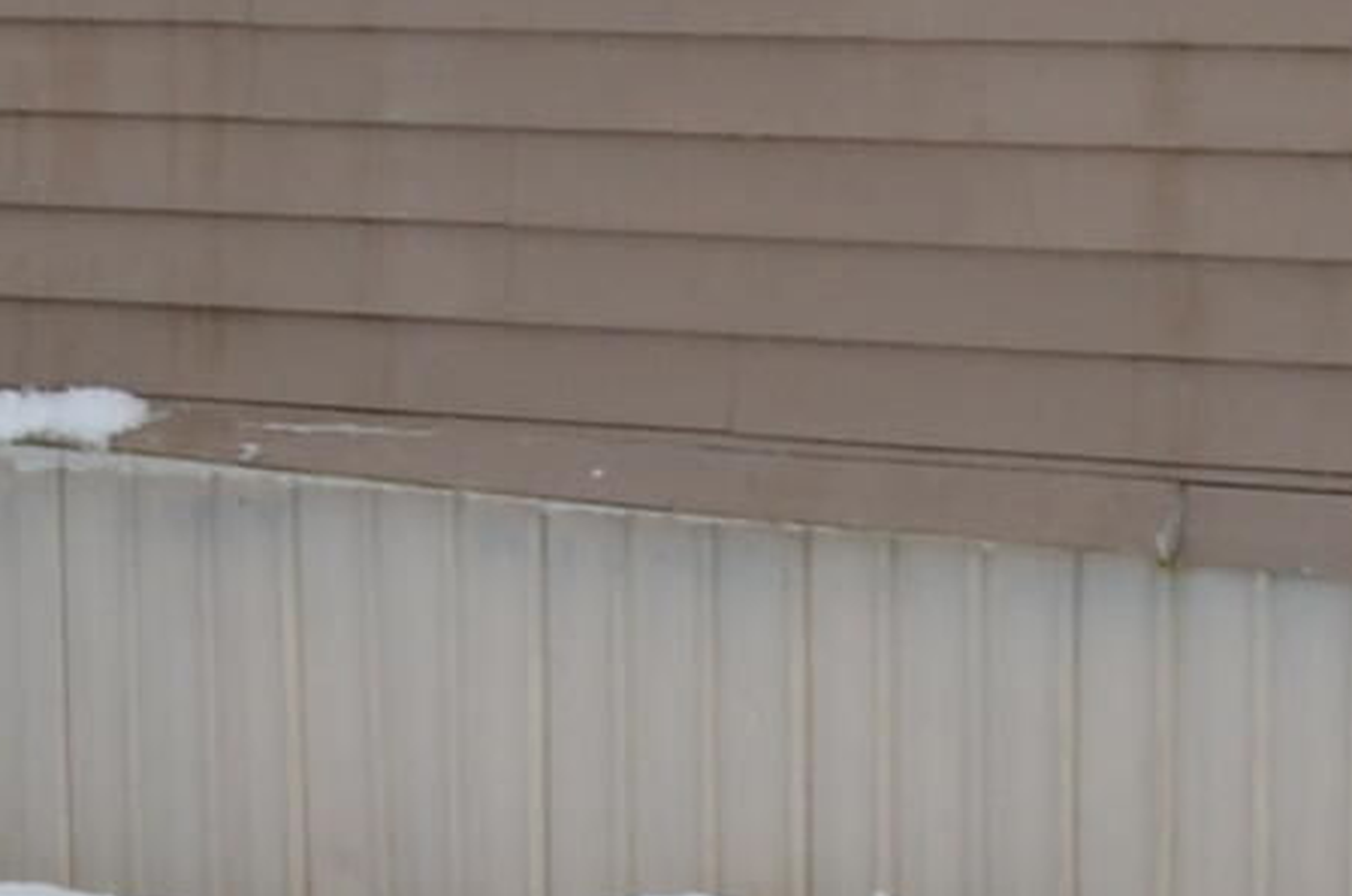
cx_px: -1126
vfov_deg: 6.1
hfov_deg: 8.9
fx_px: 8285
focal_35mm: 221
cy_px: -370
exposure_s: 1/125
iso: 320
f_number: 5.6
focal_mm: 22
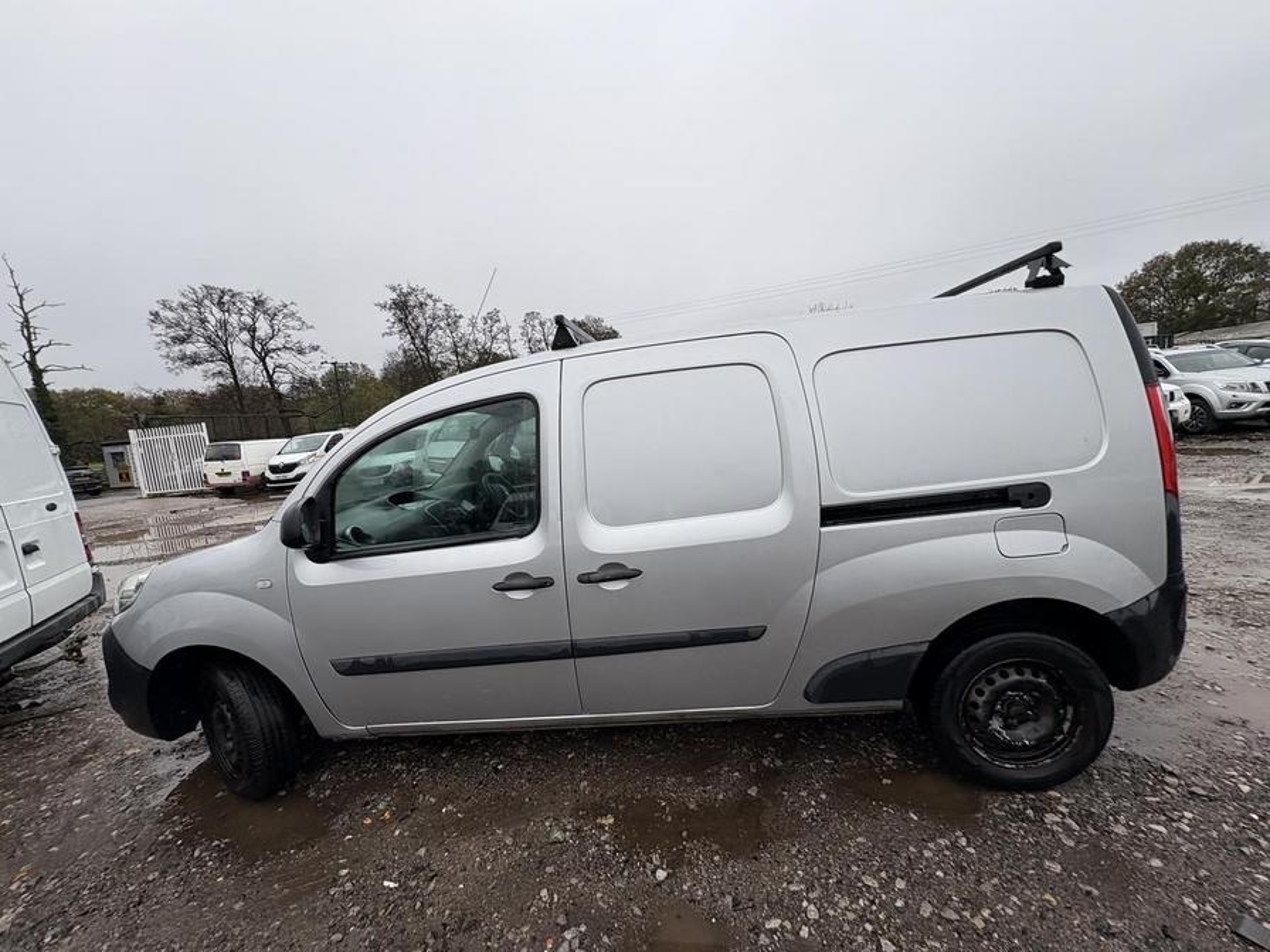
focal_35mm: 14
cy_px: 476
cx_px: 635
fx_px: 514
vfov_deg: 85.7
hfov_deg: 102.1
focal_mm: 2.22
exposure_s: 1/443
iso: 40
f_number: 2.2
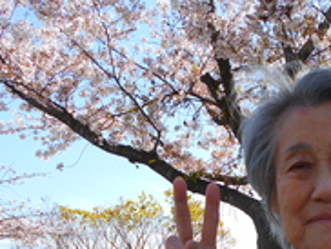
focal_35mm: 57
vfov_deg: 24.4
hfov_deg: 32.4
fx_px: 546
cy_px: 254
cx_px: 286
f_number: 3.2
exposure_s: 1/640
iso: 80
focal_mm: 4.6
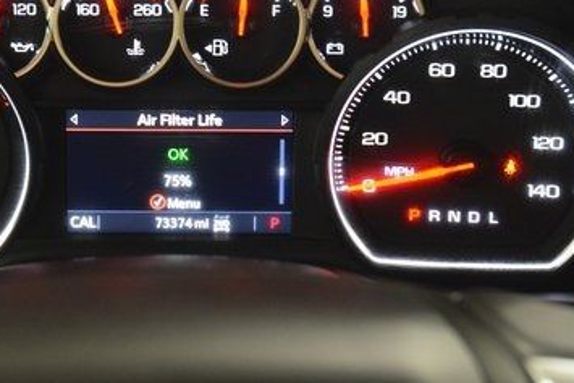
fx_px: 1467
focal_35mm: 92
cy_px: 101
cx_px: 175
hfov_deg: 22.0
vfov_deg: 14.8
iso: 3200
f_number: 4
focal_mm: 34
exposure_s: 1/25
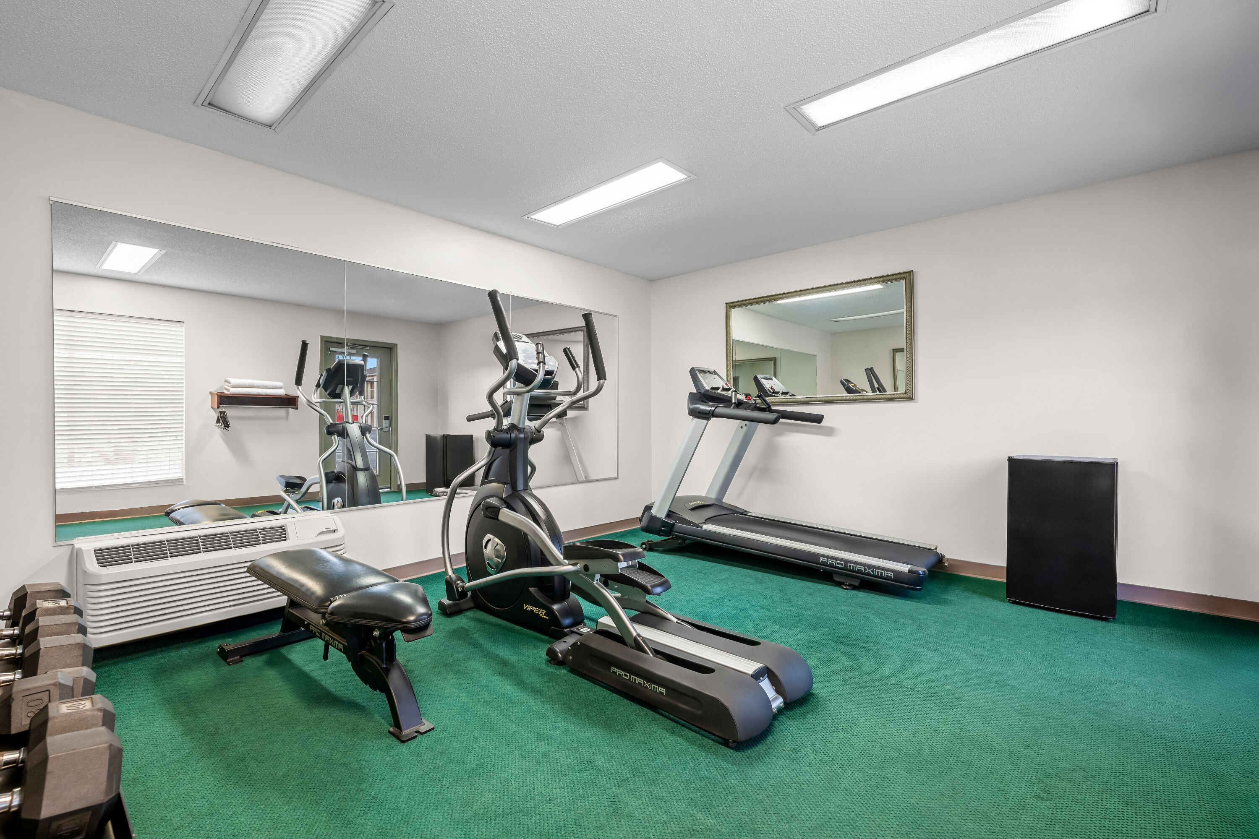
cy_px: 420
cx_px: 630
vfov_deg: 75.5
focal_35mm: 16
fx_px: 542
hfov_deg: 98.5
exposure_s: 1/1.67
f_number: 8
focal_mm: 15.5
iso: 200
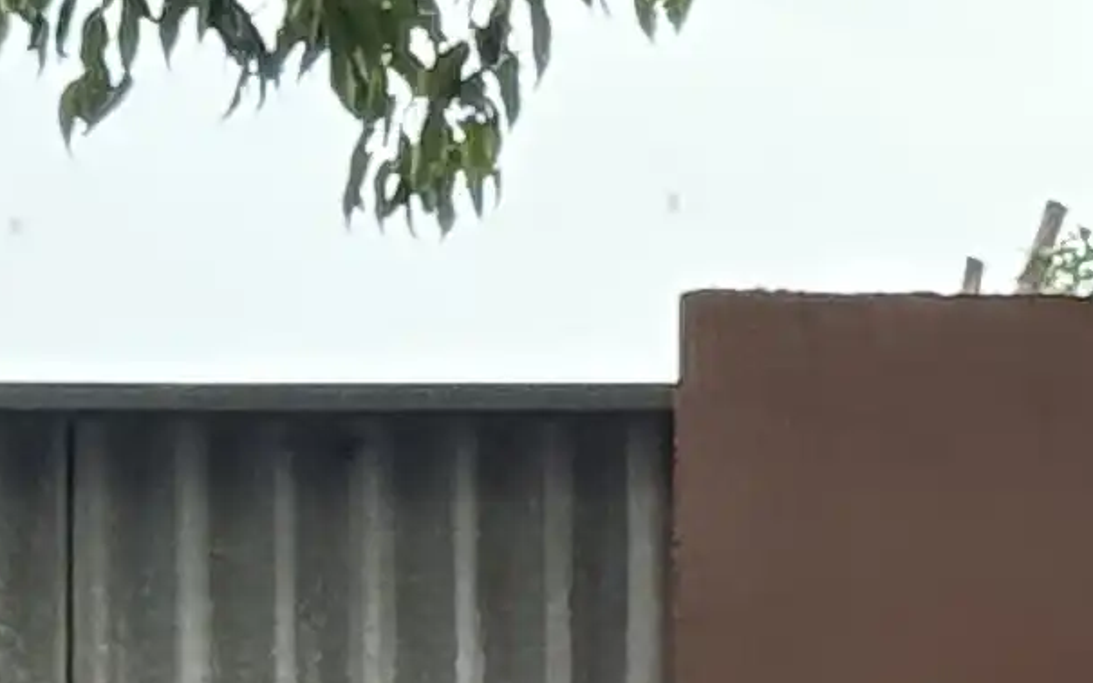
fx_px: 10097
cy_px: 1894
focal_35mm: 339
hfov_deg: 5.9
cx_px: 2845
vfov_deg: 3.8
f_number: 1.78
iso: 200
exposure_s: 1/108
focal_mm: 6.76
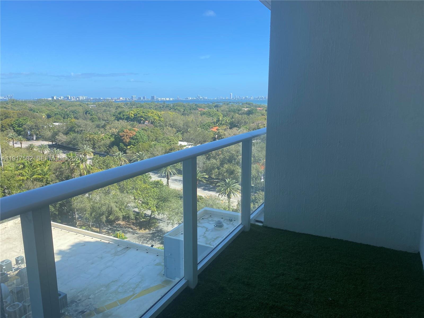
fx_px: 318
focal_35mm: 26
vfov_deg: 53.1
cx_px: 212
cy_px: 159
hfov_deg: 67.3
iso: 32
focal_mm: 4.25
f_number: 1.8
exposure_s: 1/1543
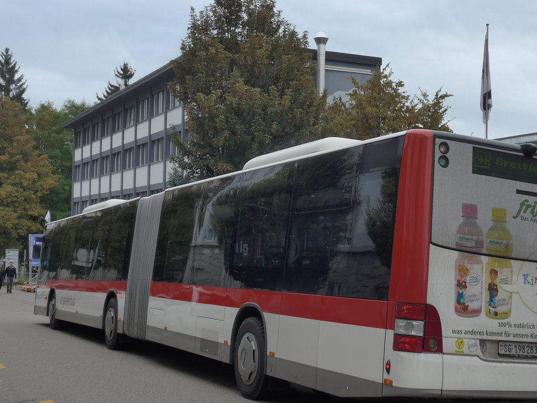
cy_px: 188
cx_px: 347
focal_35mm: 57
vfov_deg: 25.7
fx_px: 884
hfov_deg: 33.5
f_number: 2.8
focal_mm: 9
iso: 160
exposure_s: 1/640
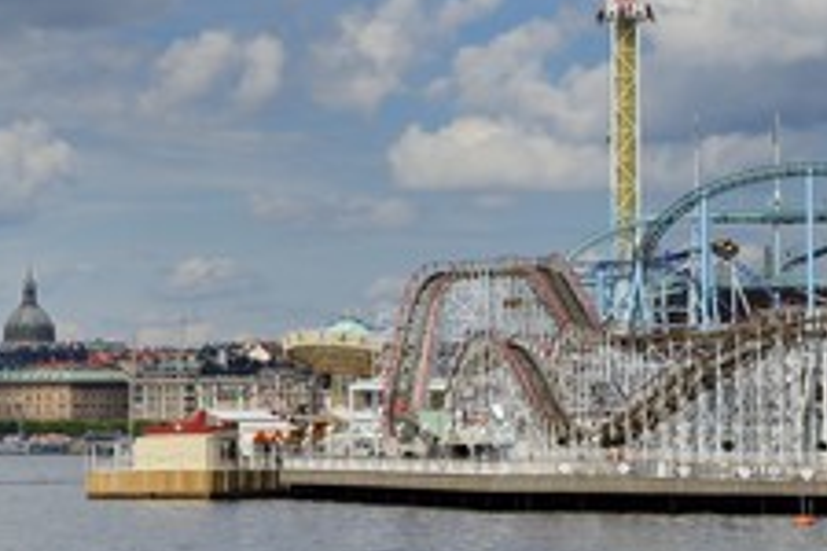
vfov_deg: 7.0
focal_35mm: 196
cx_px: 202
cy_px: 176
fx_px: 4502
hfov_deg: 10.5
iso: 200
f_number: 11
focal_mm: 105
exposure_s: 1/500
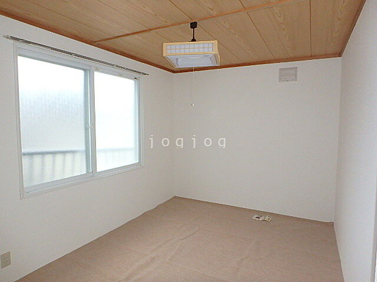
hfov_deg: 79.0
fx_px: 229
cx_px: 188
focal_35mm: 21
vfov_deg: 63.4
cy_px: 141
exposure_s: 1/30
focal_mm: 3.7
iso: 400
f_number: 3.5
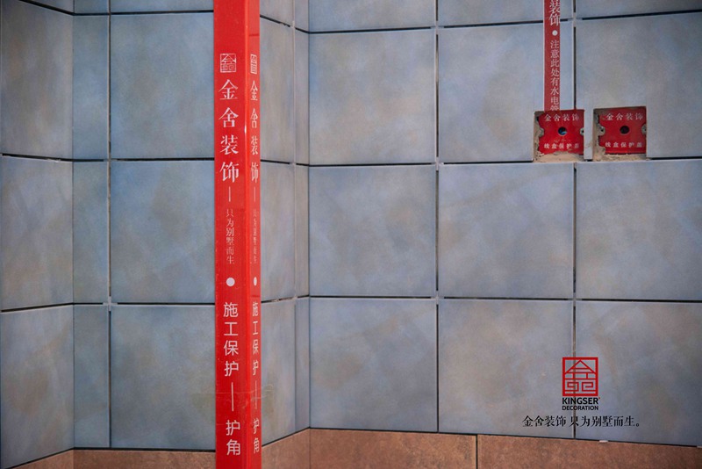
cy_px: 234
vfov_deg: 15.9
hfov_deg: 23.6
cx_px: 351
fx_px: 1678
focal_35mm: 86
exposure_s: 1/80
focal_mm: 86
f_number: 4.5
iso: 1000
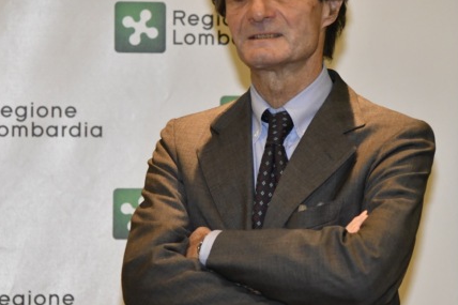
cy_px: 120
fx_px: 2607
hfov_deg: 10.0
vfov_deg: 6.7
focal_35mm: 205
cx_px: 284
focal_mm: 86
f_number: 4
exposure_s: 1/200
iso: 2500
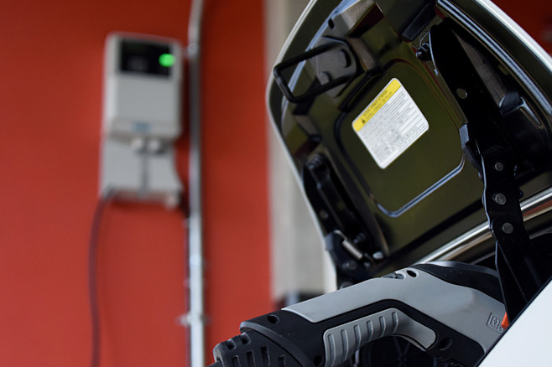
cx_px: 345
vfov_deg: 23.8
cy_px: 196
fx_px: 874
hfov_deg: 34.9
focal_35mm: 57
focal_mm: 35
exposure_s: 1/1600
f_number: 3.8
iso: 1000
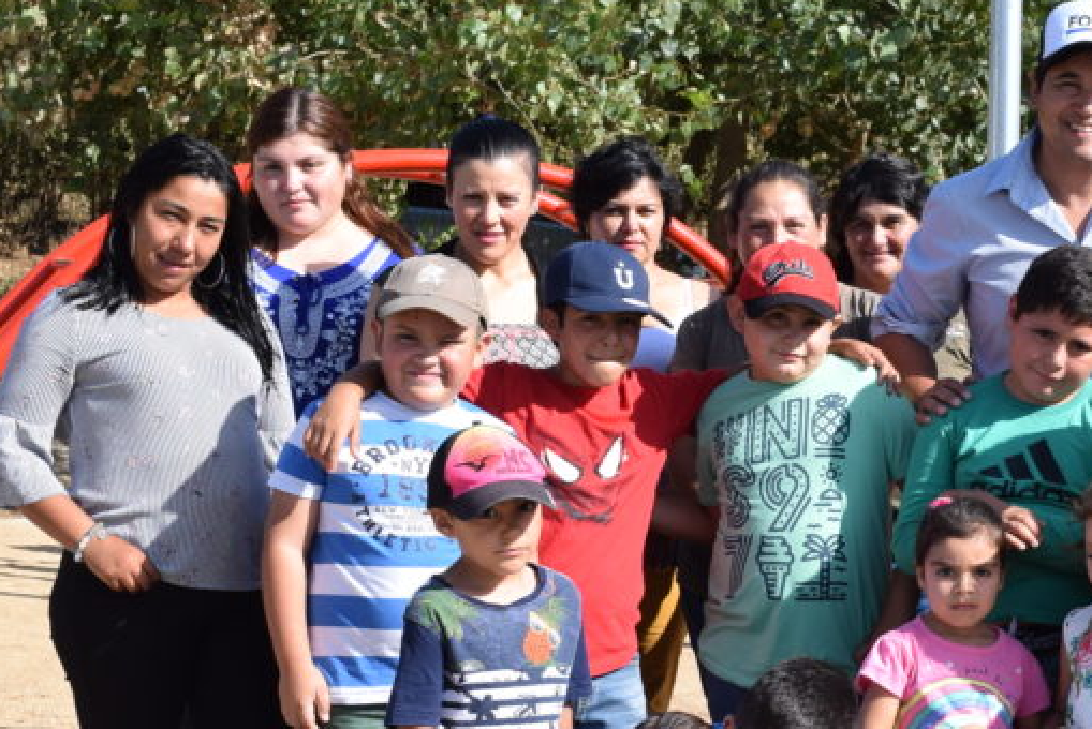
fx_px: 2827
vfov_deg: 14.6
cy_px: 641
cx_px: 1073
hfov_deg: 21.2
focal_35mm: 93
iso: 200
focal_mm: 27
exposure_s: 1/400
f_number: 10
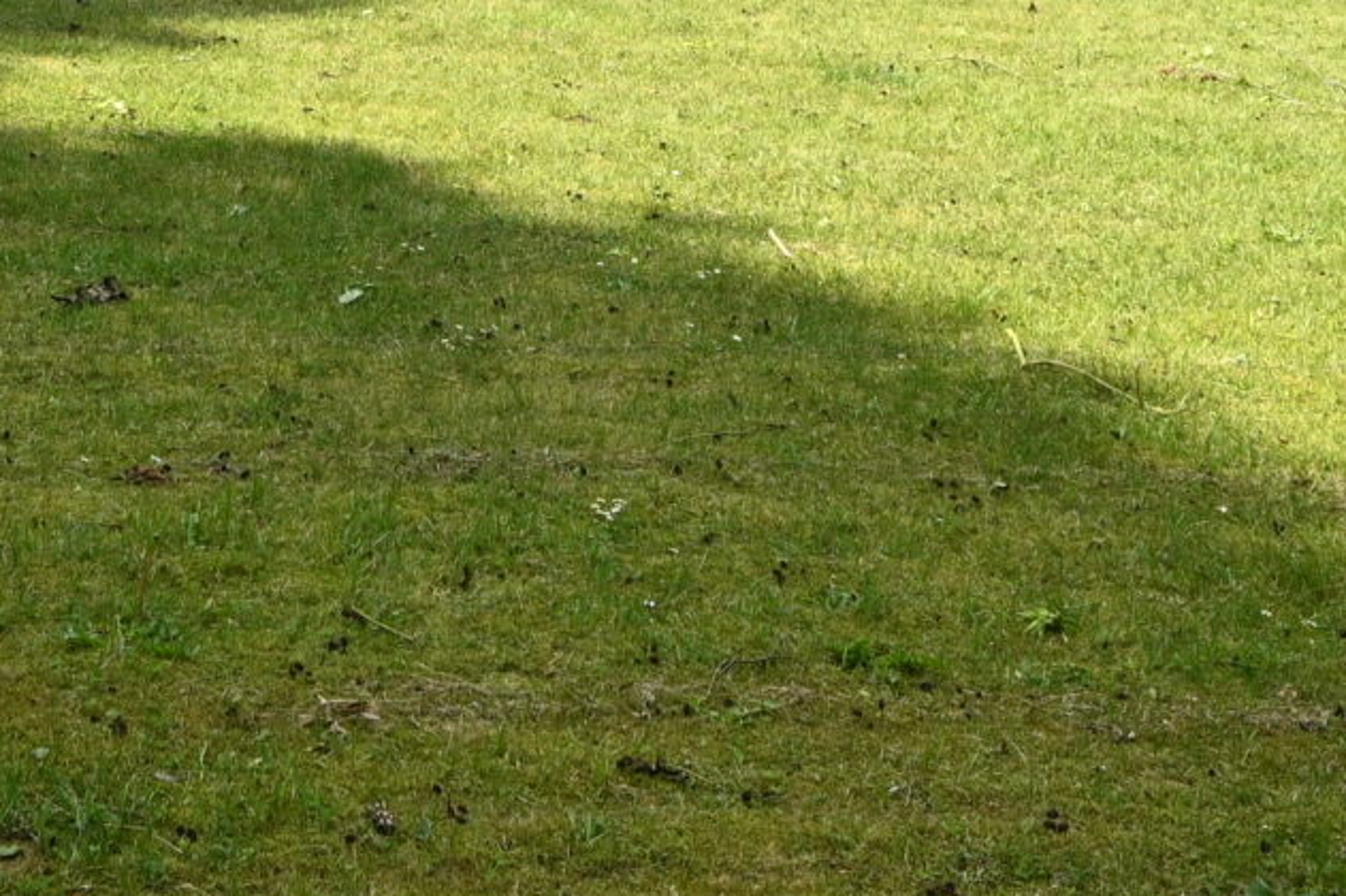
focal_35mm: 73
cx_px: 188
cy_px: -590
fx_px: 2728
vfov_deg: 16.4
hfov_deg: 26.9
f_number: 8
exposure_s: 1/160
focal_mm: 18
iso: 160
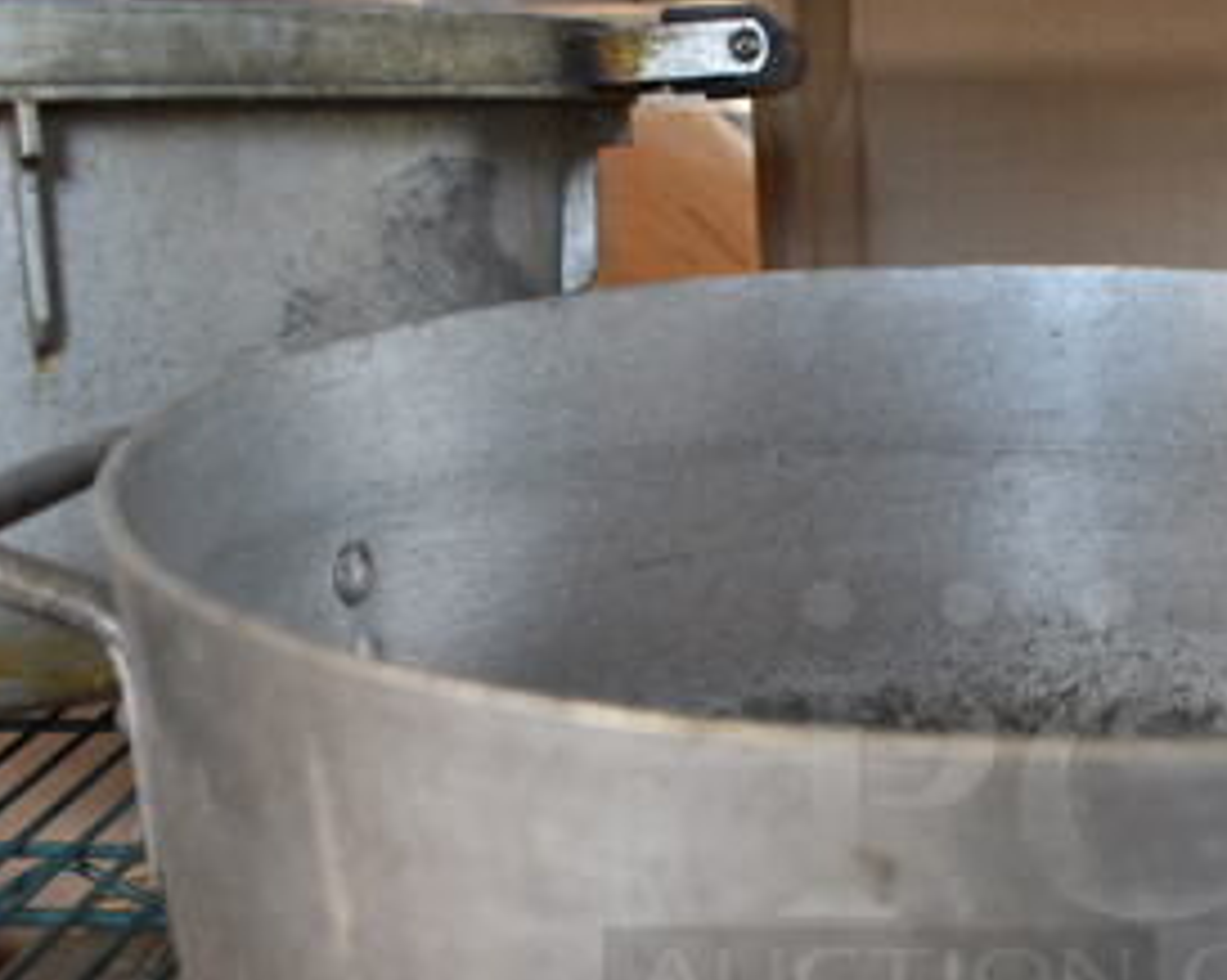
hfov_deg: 28.8
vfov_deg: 23.8
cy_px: 787
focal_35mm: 63
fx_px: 2286
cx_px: 1106
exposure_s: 1/125
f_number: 3.5
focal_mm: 20
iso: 1000
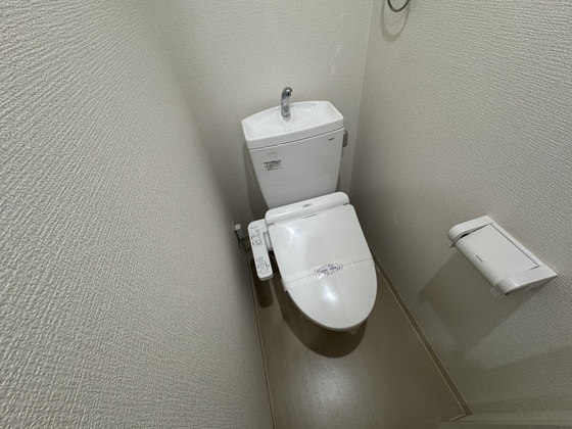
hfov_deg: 102.1
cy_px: 214
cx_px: 286
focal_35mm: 14
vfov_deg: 85.7
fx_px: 231
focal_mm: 2.22
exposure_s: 1/120
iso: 200
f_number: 2.2
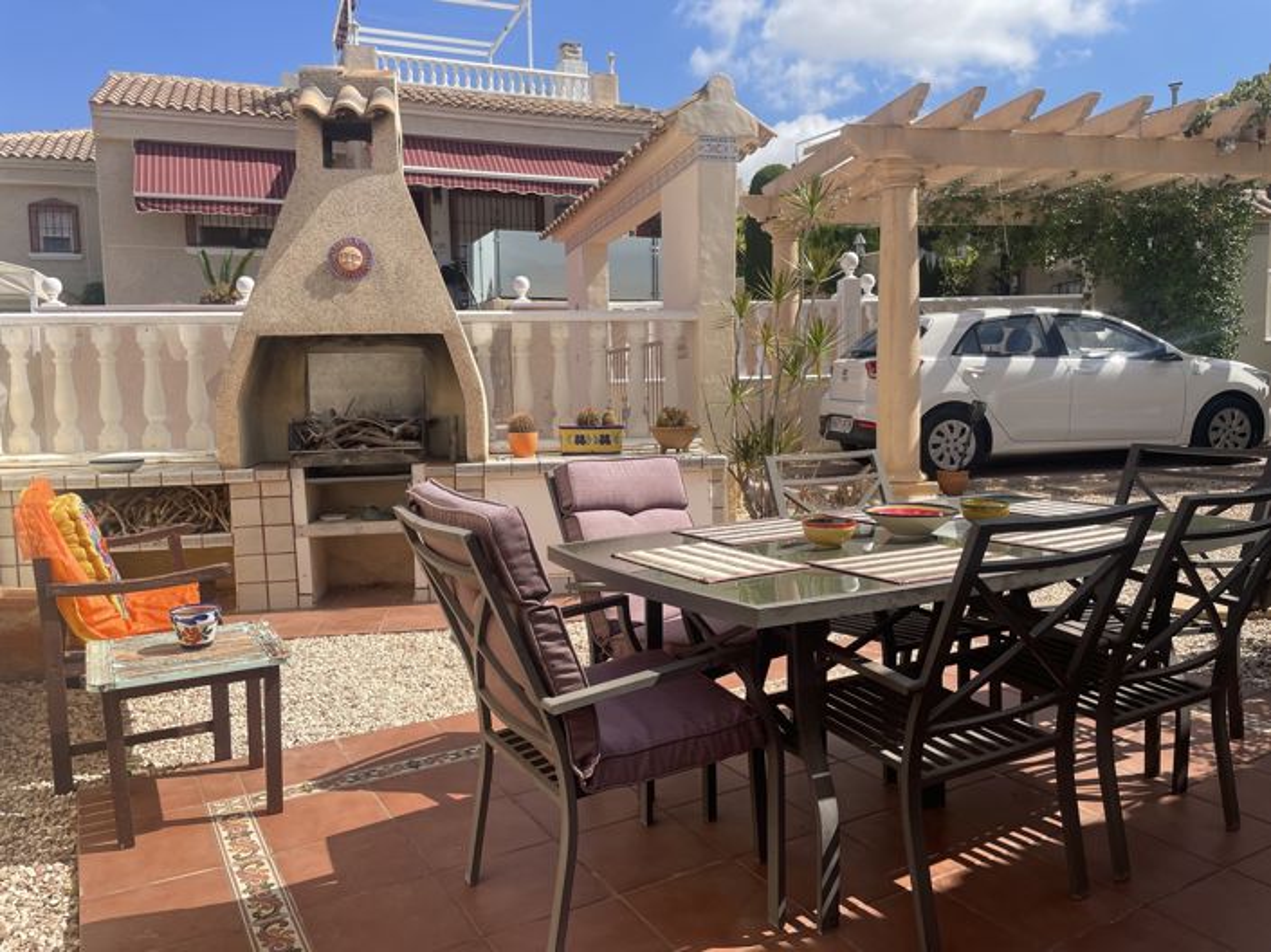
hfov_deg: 67.3
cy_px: 476
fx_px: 954
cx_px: 636
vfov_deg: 53.0
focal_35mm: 26
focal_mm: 4.2
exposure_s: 1/3509
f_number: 1.6
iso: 32
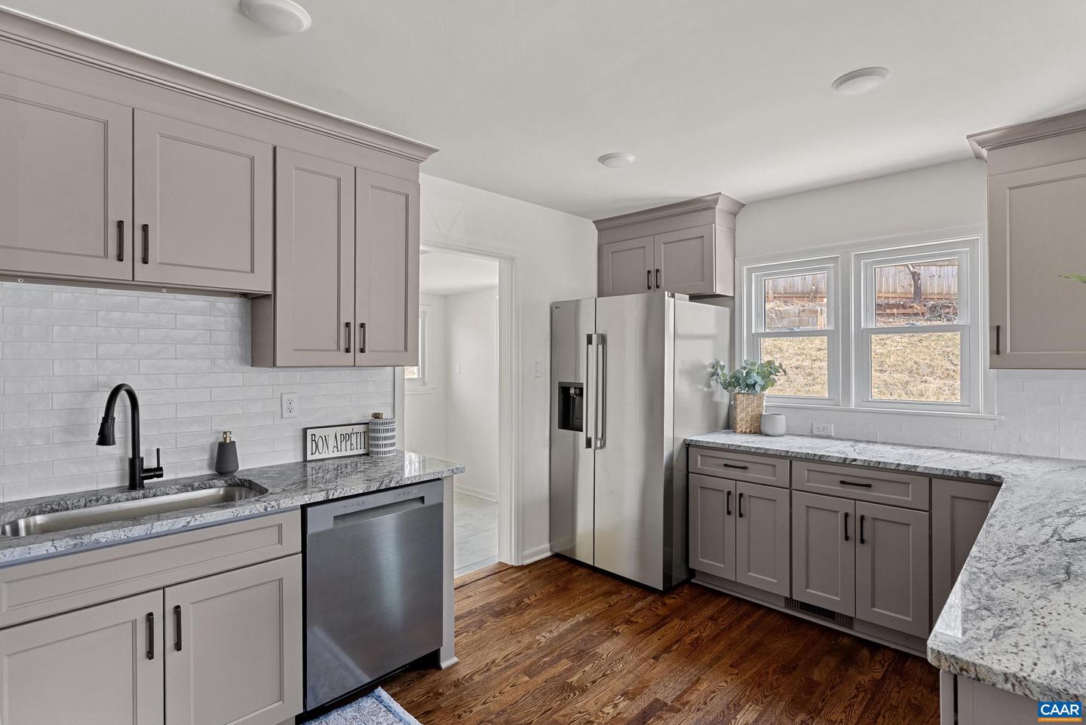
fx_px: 513
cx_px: 543
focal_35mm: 17
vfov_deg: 70.5
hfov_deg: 93.2
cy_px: 362
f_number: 8
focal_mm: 17
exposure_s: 1/6
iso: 800
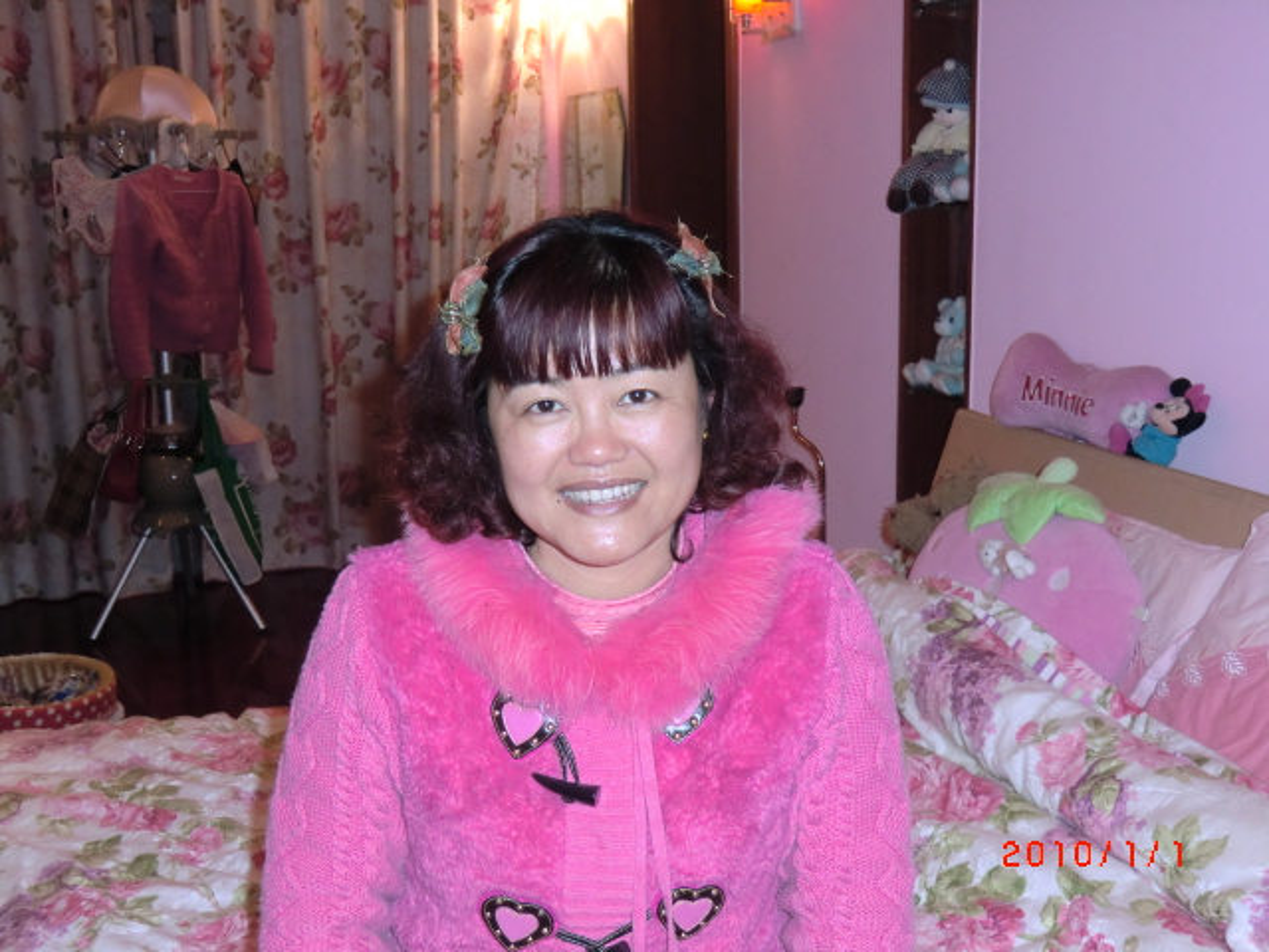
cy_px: 476
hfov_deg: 46.8
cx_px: 634
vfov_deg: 36.0
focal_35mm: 40
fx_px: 1466
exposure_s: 1/40
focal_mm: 7.1
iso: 400
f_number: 3.8
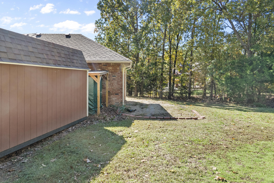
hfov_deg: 73.7
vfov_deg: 53.2
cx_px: 137
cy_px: 92
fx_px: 183
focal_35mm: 24
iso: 640
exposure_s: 1/90
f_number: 8
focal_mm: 24
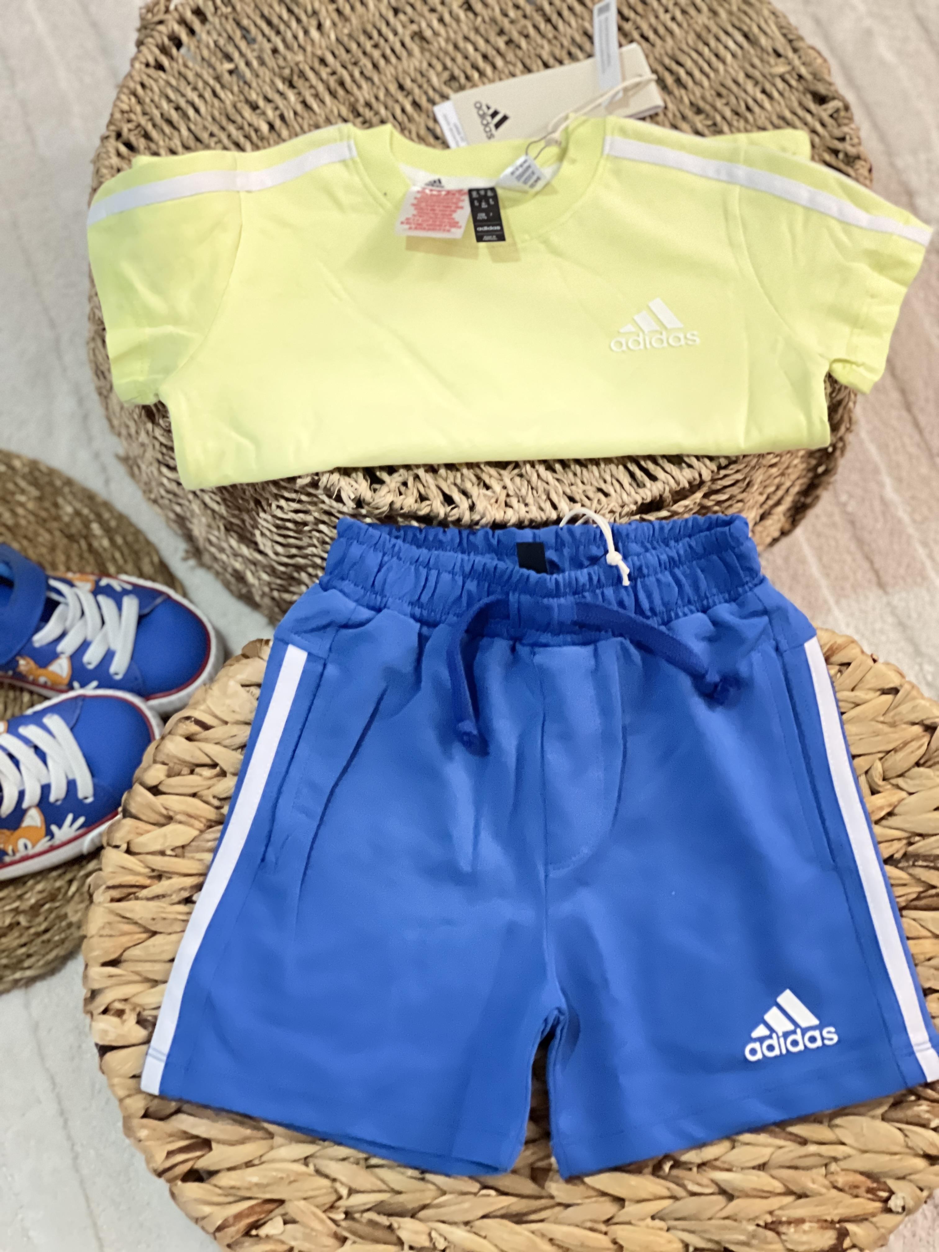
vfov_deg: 25.3
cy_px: 626
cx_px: 470
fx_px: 2785
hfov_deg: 19.1
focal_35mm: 77
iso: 1000
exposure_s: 1/14
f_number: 2.8
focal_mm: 9
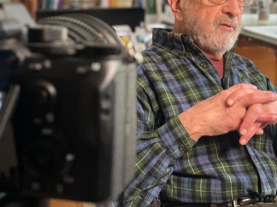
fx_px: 624
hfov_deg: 25.0
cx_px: 146
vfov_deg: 18.9
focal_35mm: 78
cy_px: 86
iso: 250
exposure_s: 1/83
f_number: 2
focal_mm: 6
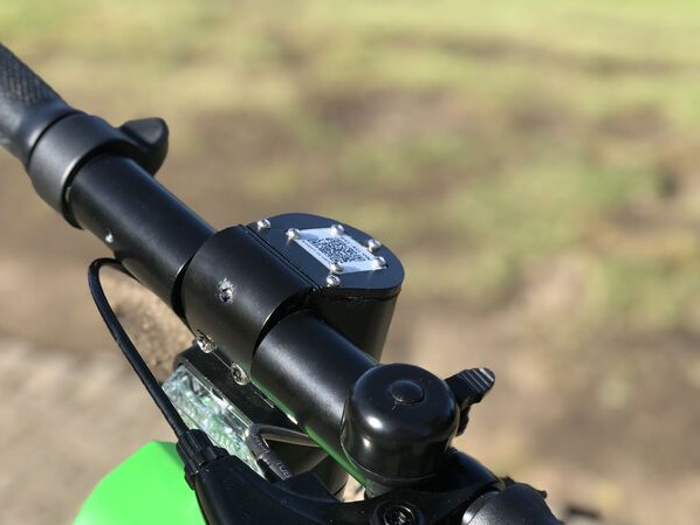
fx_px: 1295
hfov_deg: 30.2
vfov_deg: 22.9
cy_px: 309
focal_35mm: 64
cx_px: 270
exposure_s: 1/376
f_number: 2.4
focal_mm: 6
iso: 16
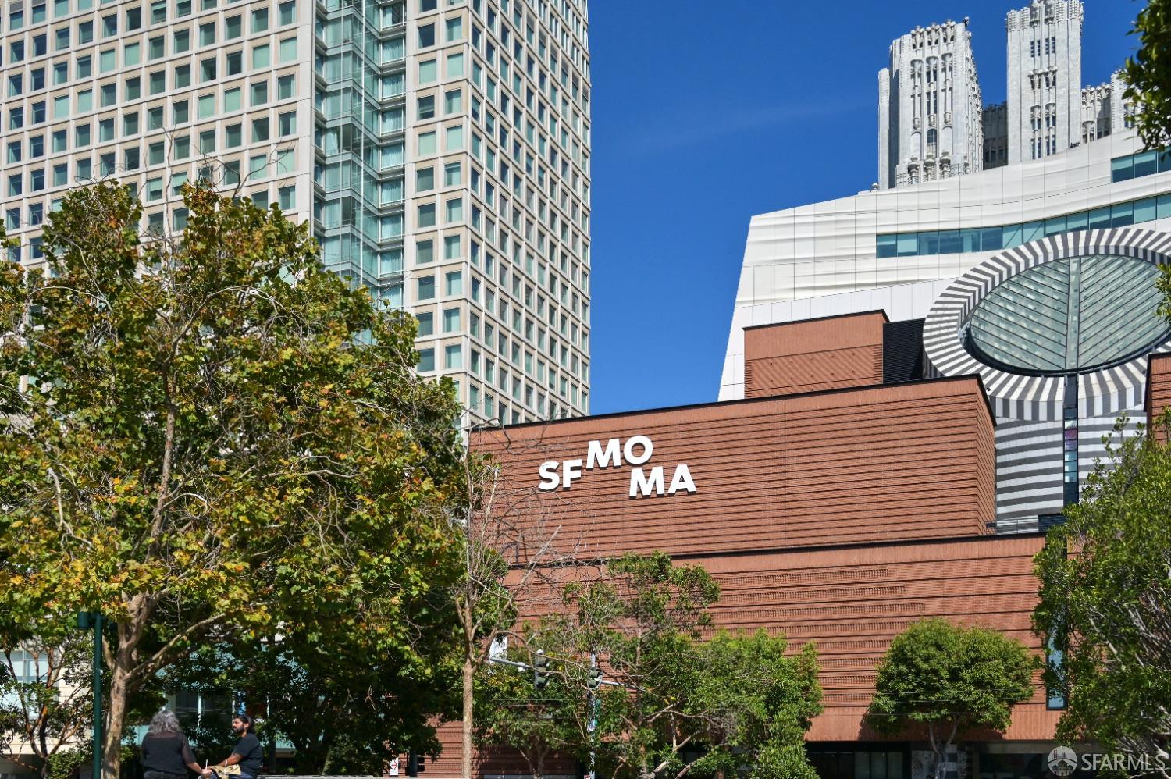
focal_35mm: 37
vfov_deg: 35.9
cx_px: 586
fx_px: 1203
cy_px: 390
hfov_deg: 51.9
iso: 320
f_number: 7.1
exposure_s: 1/6400
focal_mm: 37
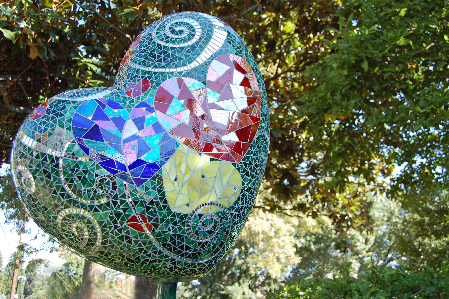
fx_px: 449
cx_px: 224
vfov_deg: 36.8
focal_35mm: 36
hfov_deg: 53.2
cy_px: 150
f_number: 5.6
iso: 220
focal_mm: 24
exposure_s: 1/125
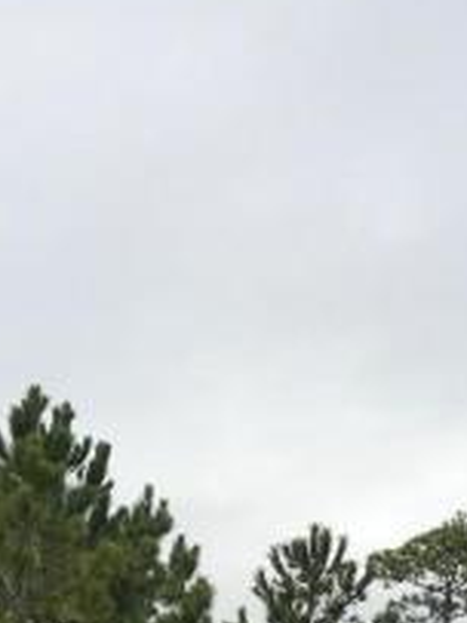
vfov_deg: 17.3
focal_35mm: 106
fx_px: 1909
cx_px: 46
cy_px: 841
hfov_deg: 13.8
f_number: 1.8
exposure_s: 1/3300
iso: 20
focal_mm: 3.99
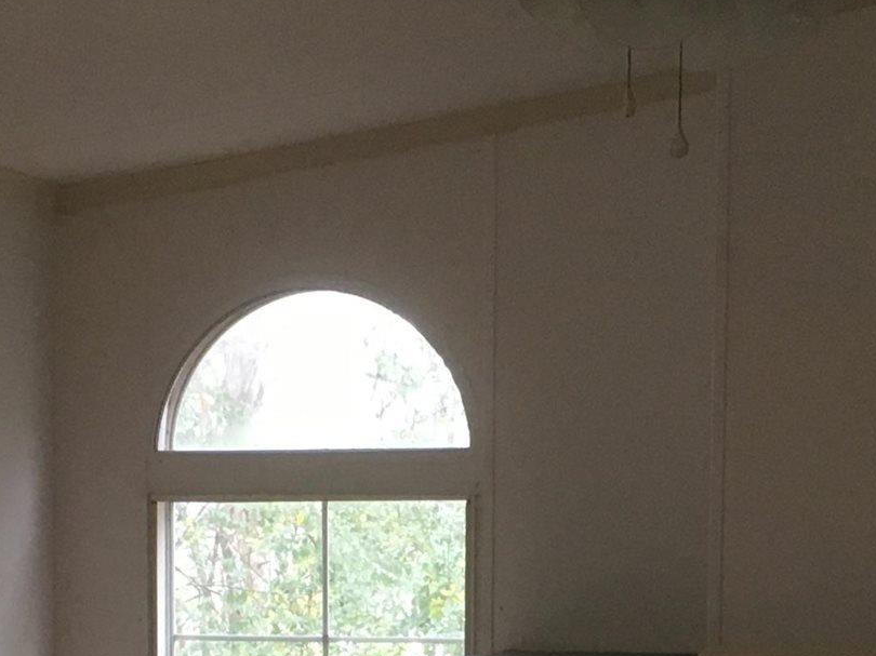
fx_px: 2783
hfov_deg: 17.9
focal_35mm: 110
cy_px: 816
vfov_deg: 13.1
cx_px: 499
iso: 80
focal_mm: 4.15
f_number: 2.2
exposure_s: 1/30
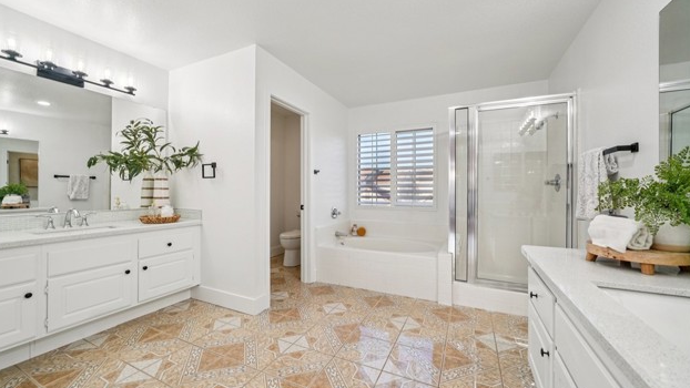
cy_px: 196
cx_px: 339
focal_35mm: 14
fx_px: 256
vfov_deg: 74.3
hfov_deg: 106.8
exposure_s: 1/30
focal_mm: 13
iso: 250
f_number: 8
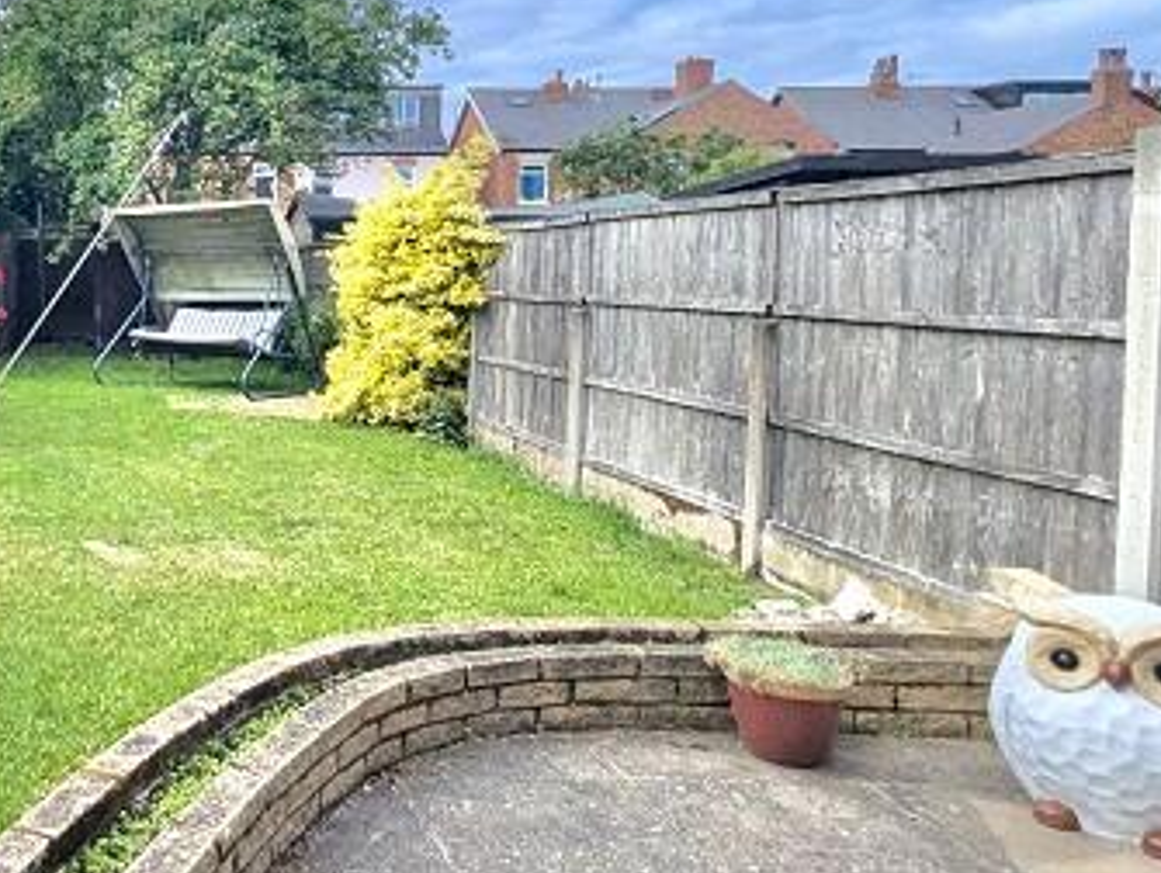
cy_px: 319
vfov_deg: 45.1
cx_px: 7
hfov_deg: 48.3
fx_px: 1041
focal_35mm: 31
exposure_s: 1/1996
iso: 49
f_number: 2.2
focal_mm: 1.95
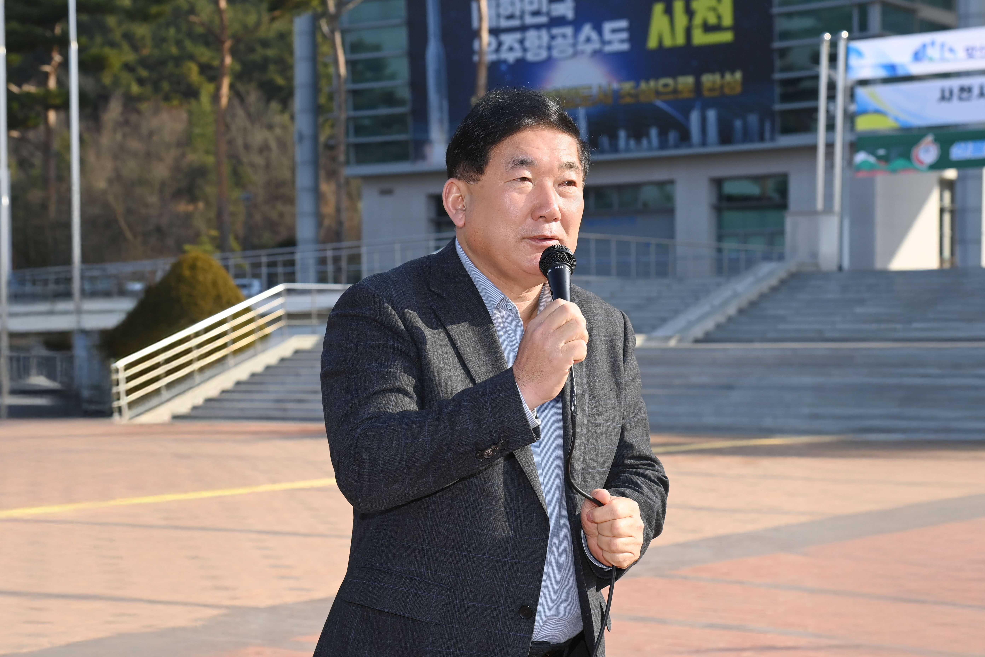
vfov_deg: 20.6
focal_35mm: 66
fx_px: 1806
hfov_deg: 30.5
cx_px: 492
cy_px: 328
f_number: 7.1
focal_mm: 66
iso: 400
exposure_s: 1/800
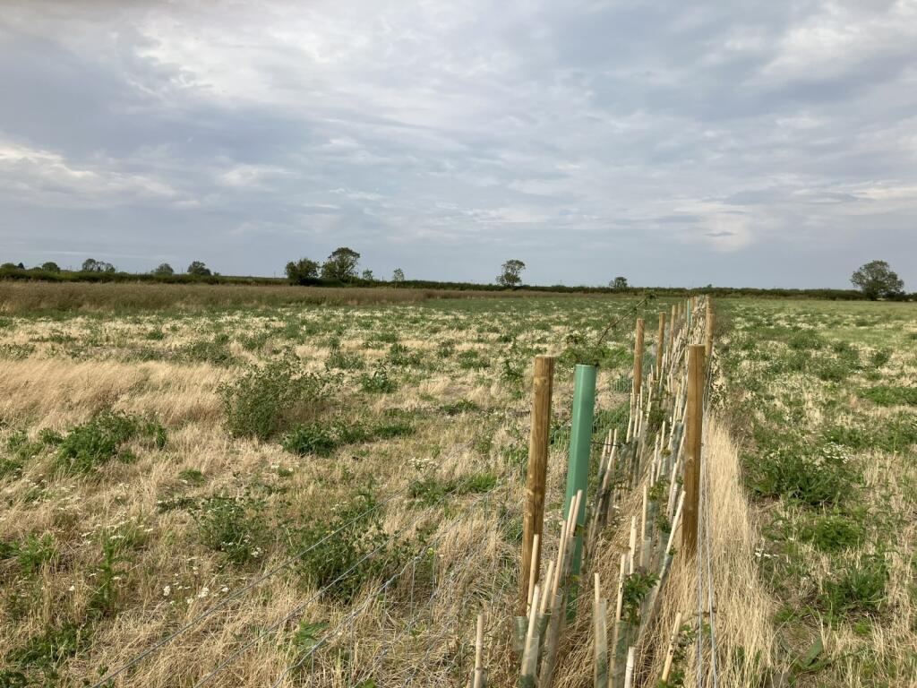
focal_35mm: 28
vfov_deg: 49.7
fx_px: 742
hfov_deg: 63.4
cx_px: 458
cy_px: 344
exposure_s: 1/2208
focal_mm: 3.99
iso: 32
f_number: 1.8
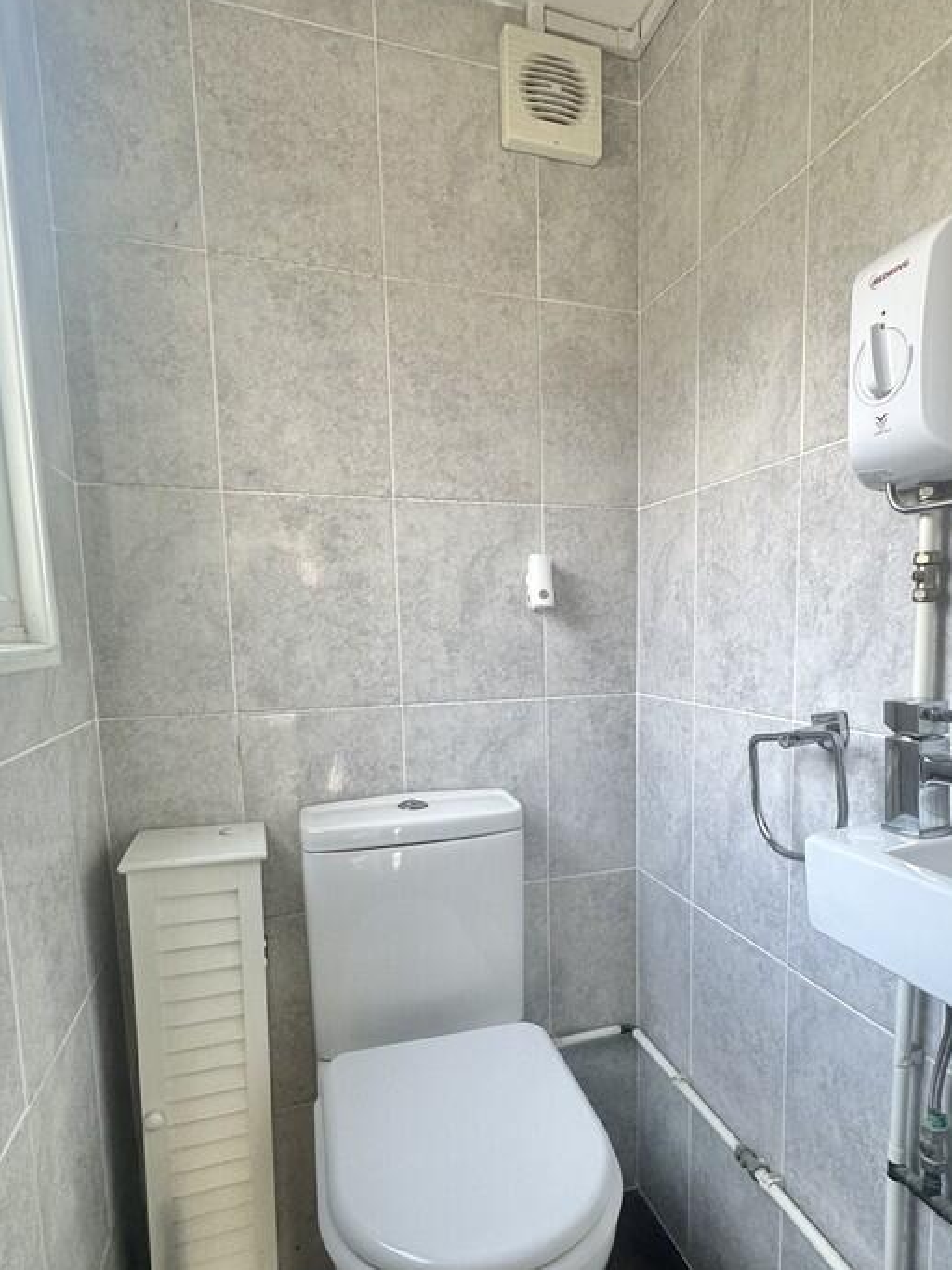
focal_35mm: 21
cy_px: 721
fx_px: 770
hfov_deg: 63.0
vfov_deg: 78.6
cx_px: 562
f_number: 2.2
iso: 125
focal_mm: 2.22
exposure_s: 1/100
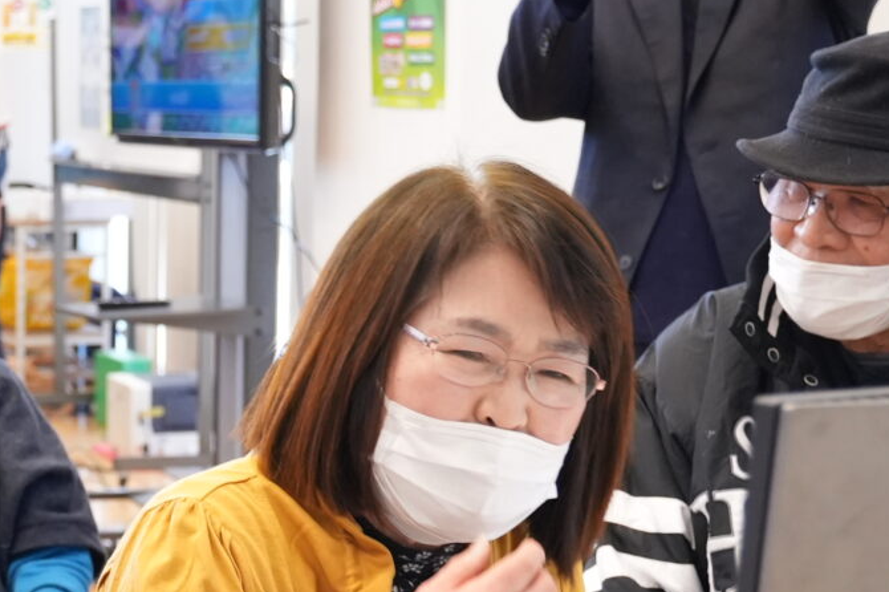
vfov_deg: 10.3
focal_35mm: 130
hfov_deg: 15.2
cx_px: -198
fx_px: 3209
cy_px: 777
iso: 2000
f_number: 4
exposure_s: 1/125
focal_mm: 34
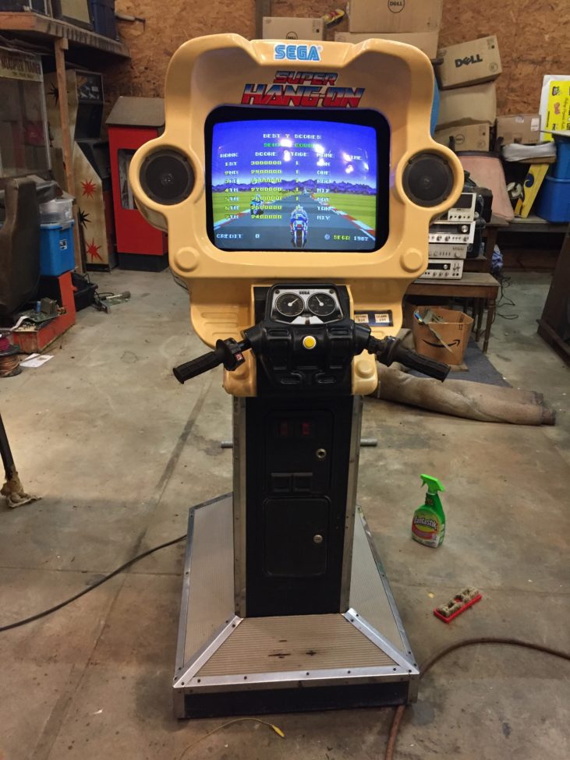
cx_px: 285
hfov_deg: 48.2
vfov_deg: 61.7
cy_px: 380
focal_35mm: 29
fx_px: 637
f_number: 2.2
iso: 250
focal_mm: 4.15
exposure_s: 1/30
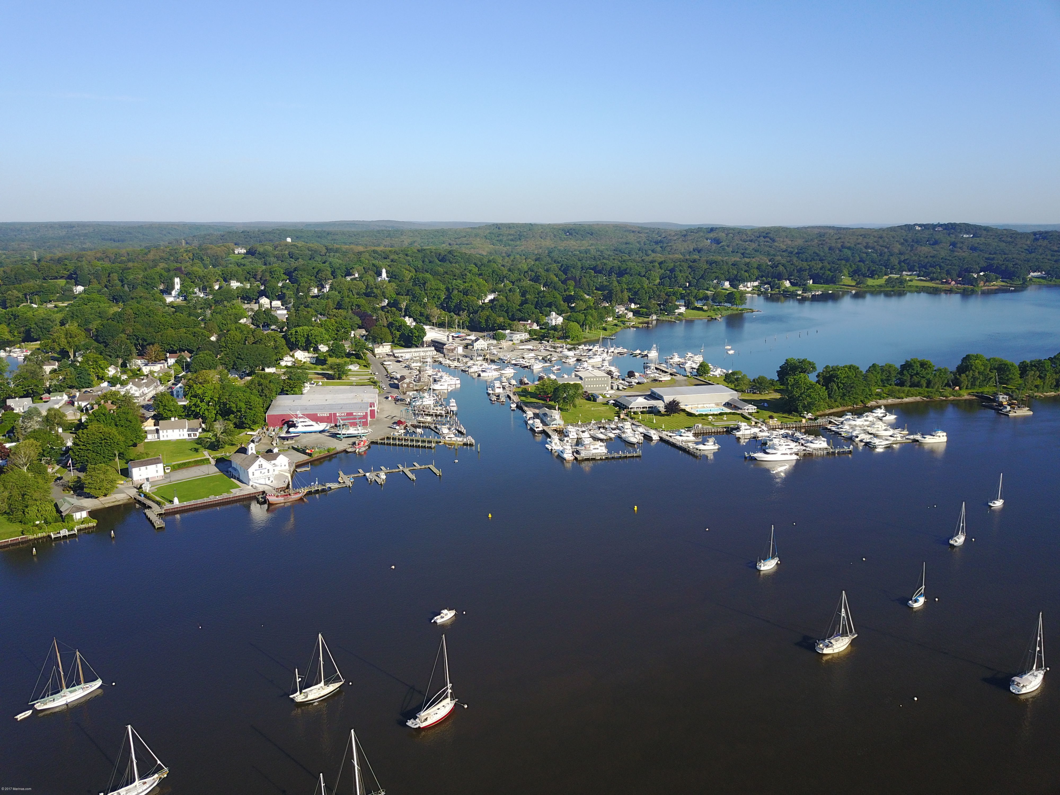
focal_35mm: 26
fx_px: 796
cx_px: 530
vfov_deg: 53.1
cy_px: 398
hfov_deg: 67.3
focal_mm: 4.7
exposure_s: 1/960
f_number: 2.2
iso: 100
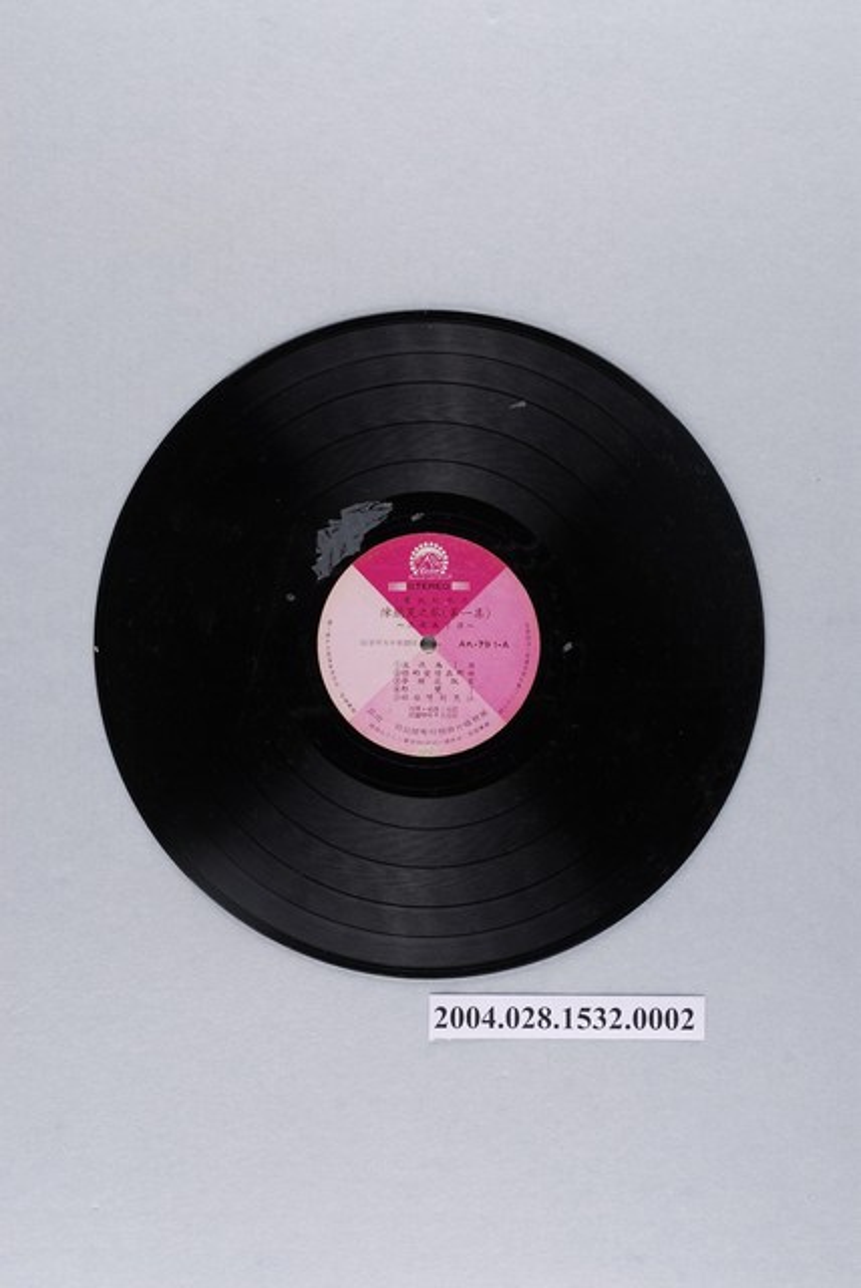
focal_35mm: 57
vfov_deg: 35.0
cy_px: 644
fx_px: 2040
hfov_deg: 23.8
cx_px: 430
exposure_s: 1/40
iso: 200
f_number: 11
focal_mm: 38
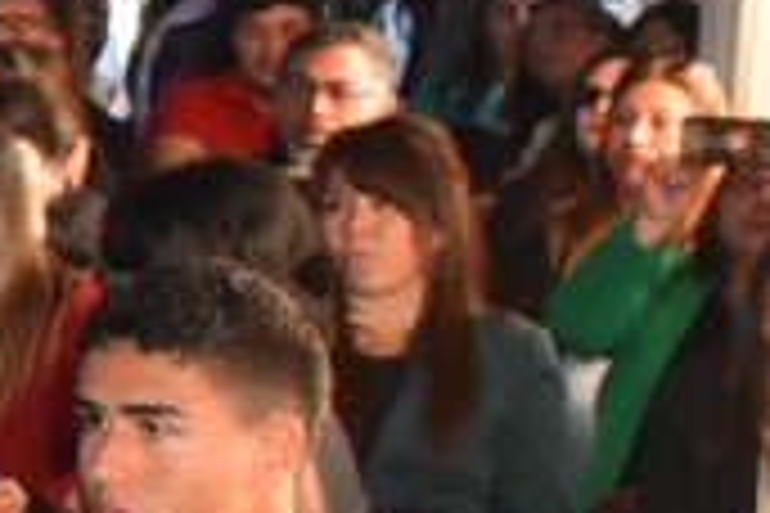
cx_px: -1592
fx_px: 4970
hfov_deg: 7.7
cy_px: 40
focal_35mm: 232
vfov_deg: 5.9
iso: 800
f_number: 3.8
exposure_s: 1/160
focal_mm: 23
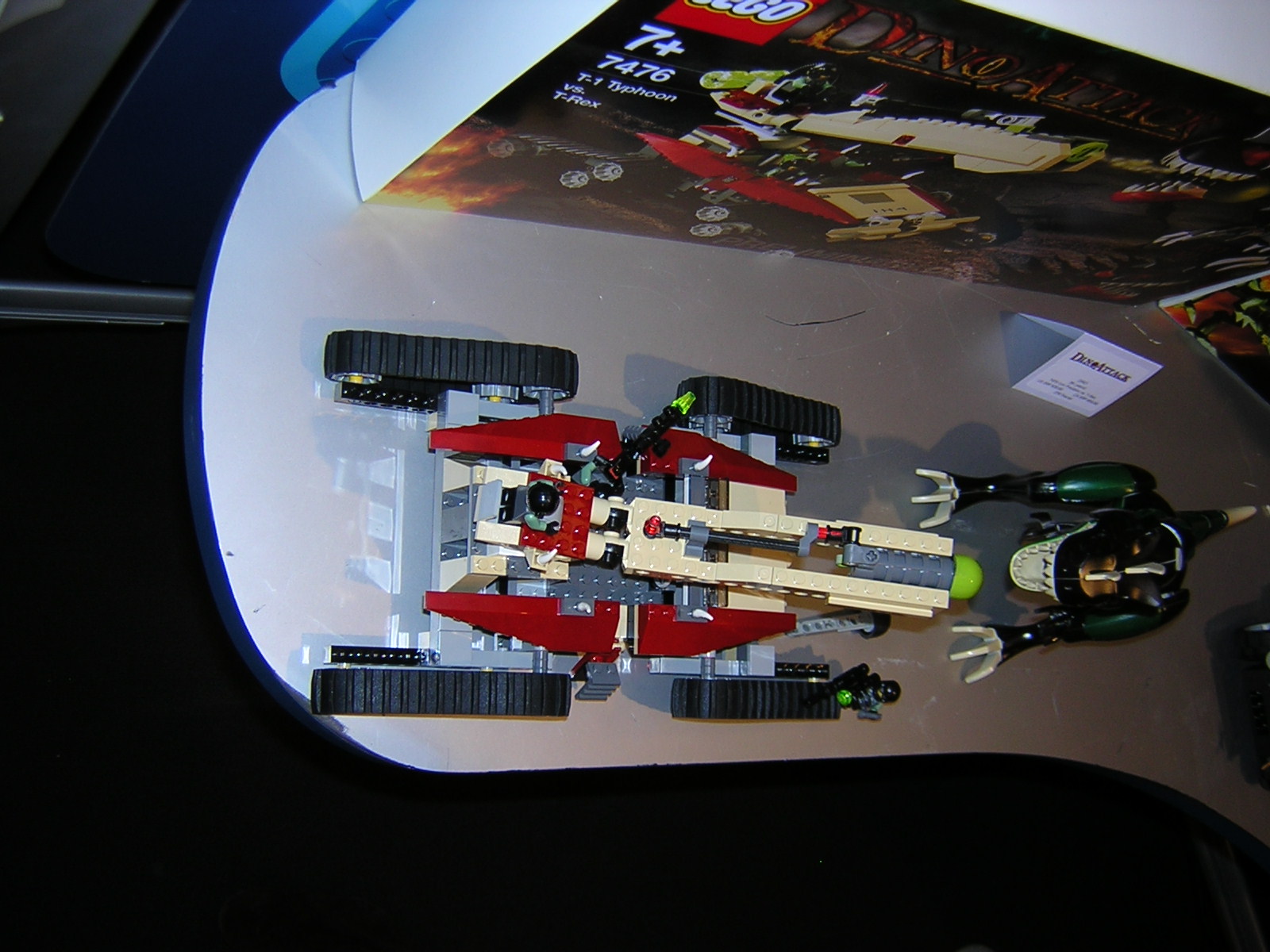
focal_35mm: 36
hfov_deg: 51.4
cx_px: 635
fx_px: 1321
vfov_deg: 39.7
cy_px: 476
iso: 100
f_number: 2.6
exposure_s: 1/60.1
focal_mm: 4.7
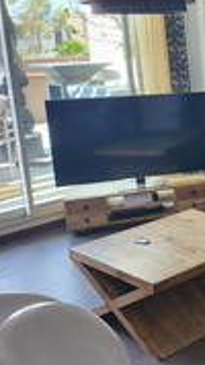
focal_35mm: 53
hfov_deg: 18.1
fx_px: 513
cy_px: 131
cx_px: 365
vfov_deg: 38.9
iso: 80
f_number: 1.8
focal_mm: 5
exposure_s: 1/100
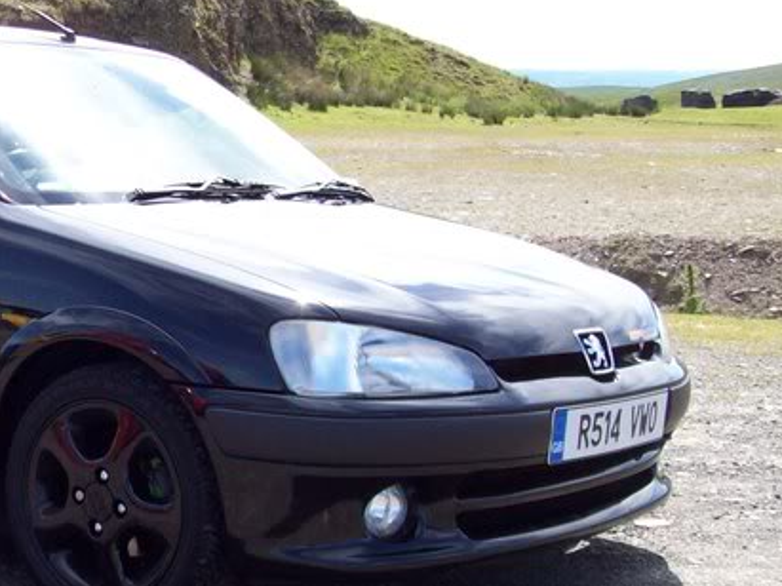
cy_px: 378
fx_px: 1581
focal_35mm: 70
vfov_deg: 20.9
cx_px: 71
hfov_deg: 26.8
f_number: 2.7
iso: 80
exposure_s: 1/592
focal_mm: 6
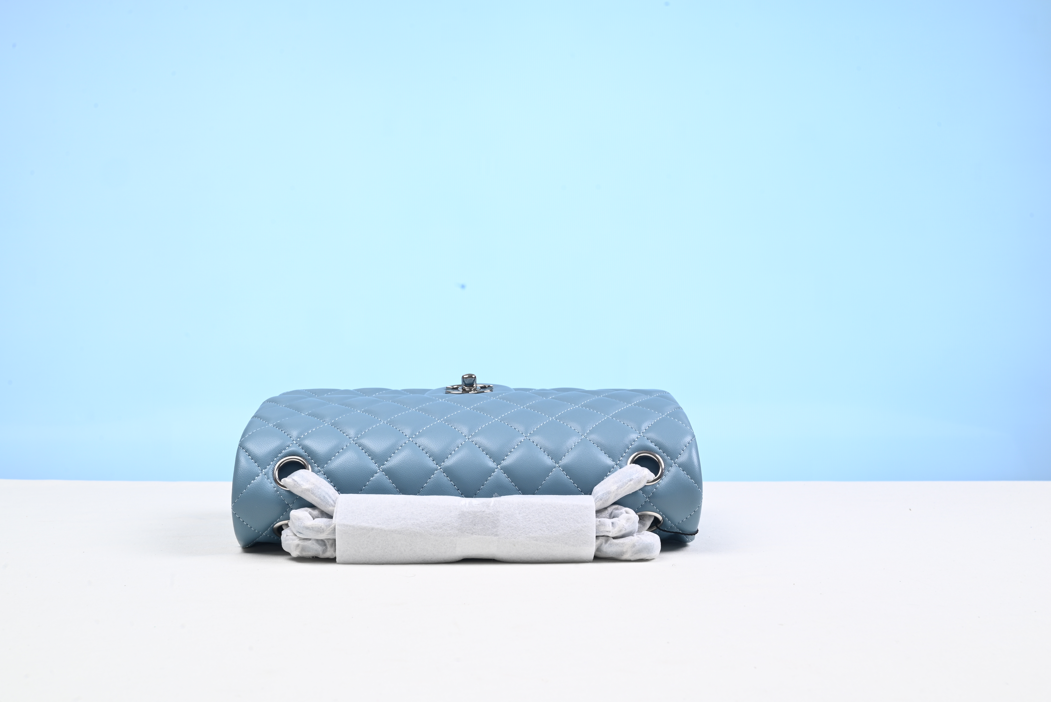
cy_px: 351
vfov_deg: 33.4
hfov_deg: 48.4
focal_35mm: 40
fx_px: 1168
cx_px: 526
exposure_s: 1/2
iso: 100
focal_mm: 40
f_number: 16
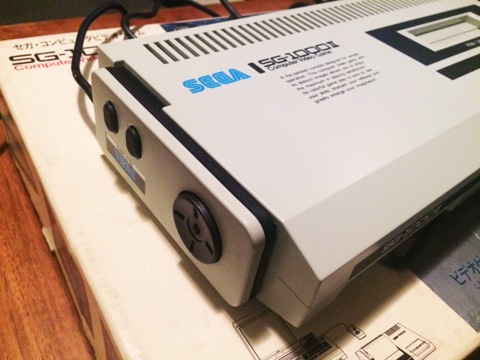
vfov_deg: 48.2
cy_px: 180
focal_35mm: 29
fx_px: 402
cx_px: 240
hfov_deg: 61.7
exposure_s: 1/17
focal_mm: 4.15
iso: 400
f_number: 2.2
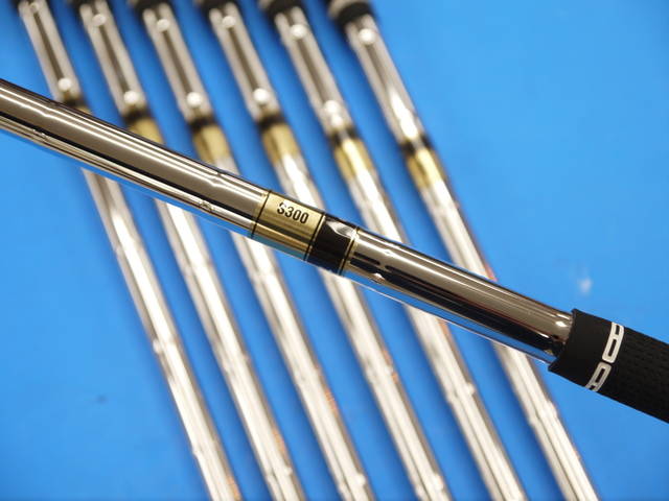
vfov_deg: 17.6
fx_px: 1623
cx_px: 334
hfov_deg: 23.3
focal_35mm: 84
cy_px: 250
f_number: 5.6
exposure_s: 1/80
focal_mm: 42
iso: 400
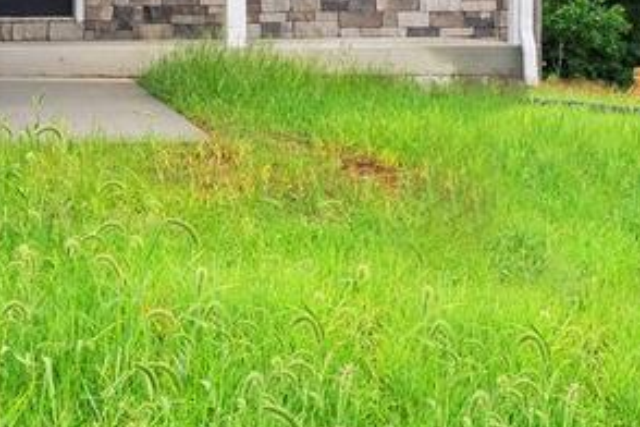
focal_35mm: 103
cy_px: -426
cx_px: -128
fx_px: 1831
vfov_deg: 11.9
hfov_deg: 18.8
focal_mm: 21
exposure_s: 1/800
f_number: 8
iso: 640
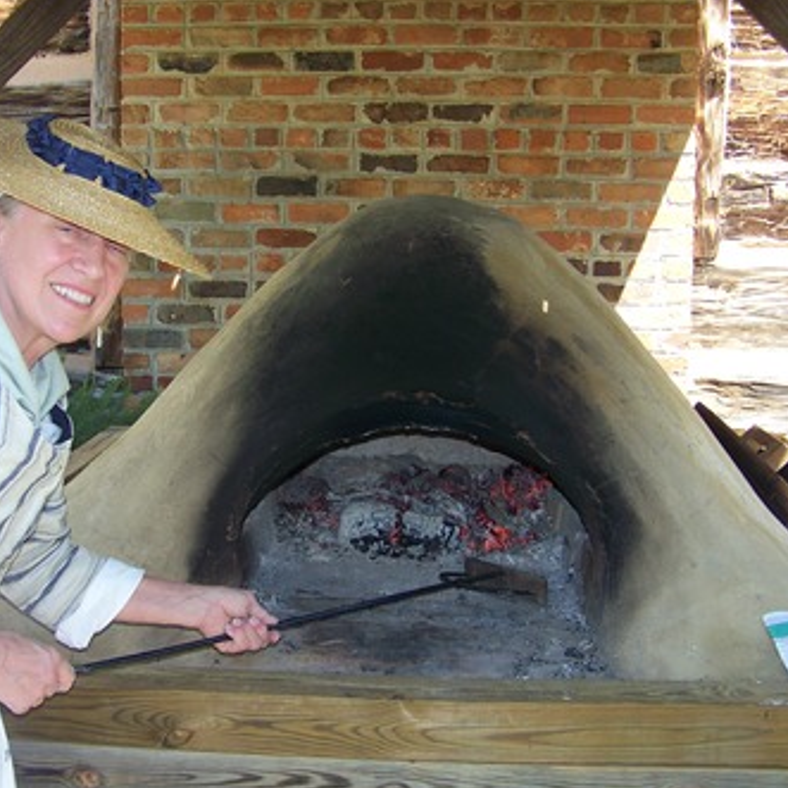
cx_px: 286
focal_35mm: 48
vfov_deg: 35.3
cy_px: 418
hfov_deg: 35.1
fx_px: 1236
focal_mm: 5.85
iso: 64
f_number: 2.8
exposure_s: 1/125
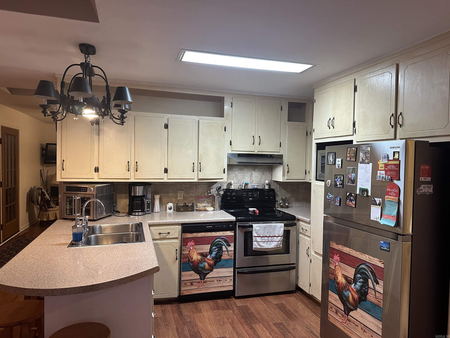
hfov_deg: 71.6
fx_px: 312
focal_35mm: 24
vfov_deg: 56.8
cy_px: 169
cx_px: 225
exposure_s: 1/60
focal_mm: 6.86
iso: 250
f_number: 1.78
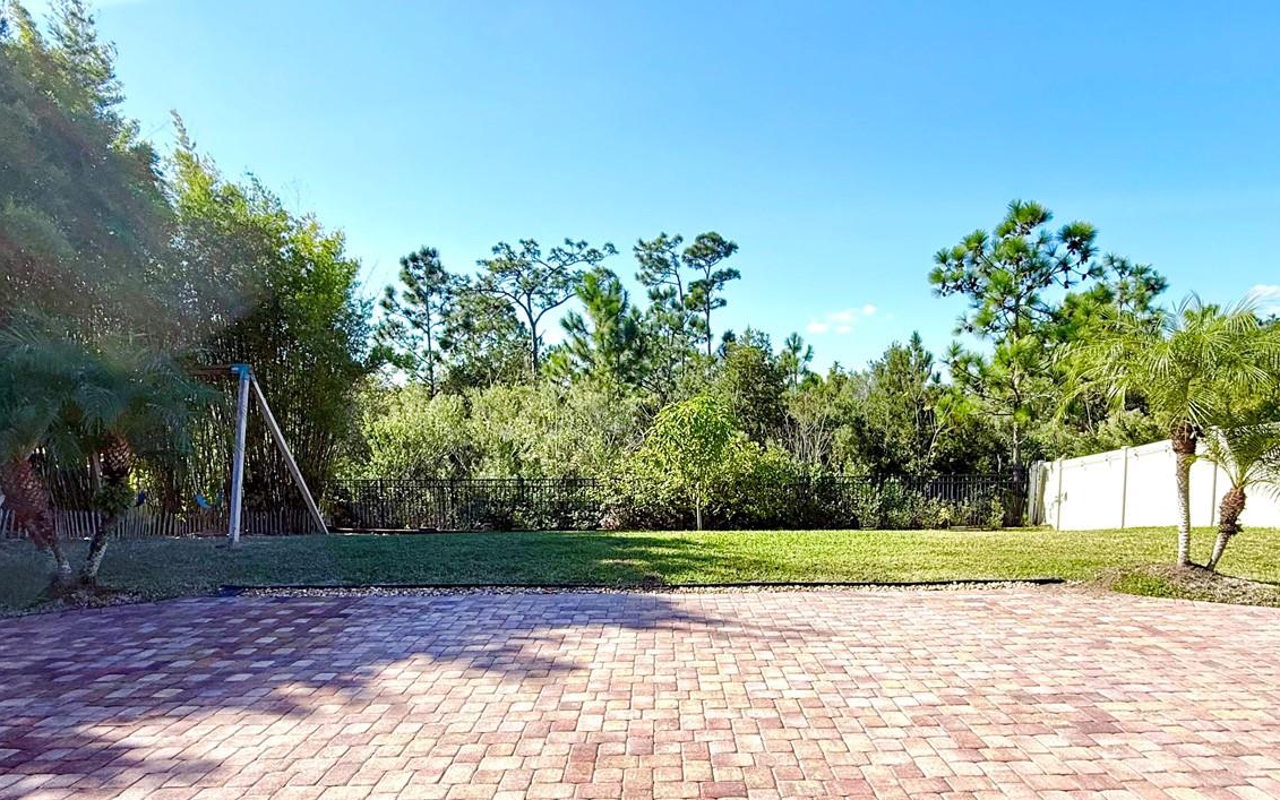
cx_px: 669
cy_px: 498
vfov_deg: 56.6
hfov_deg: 82.2
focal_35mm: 21
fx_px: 733
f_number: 2.2
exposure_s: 1/1497
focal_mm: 2.22
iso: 50
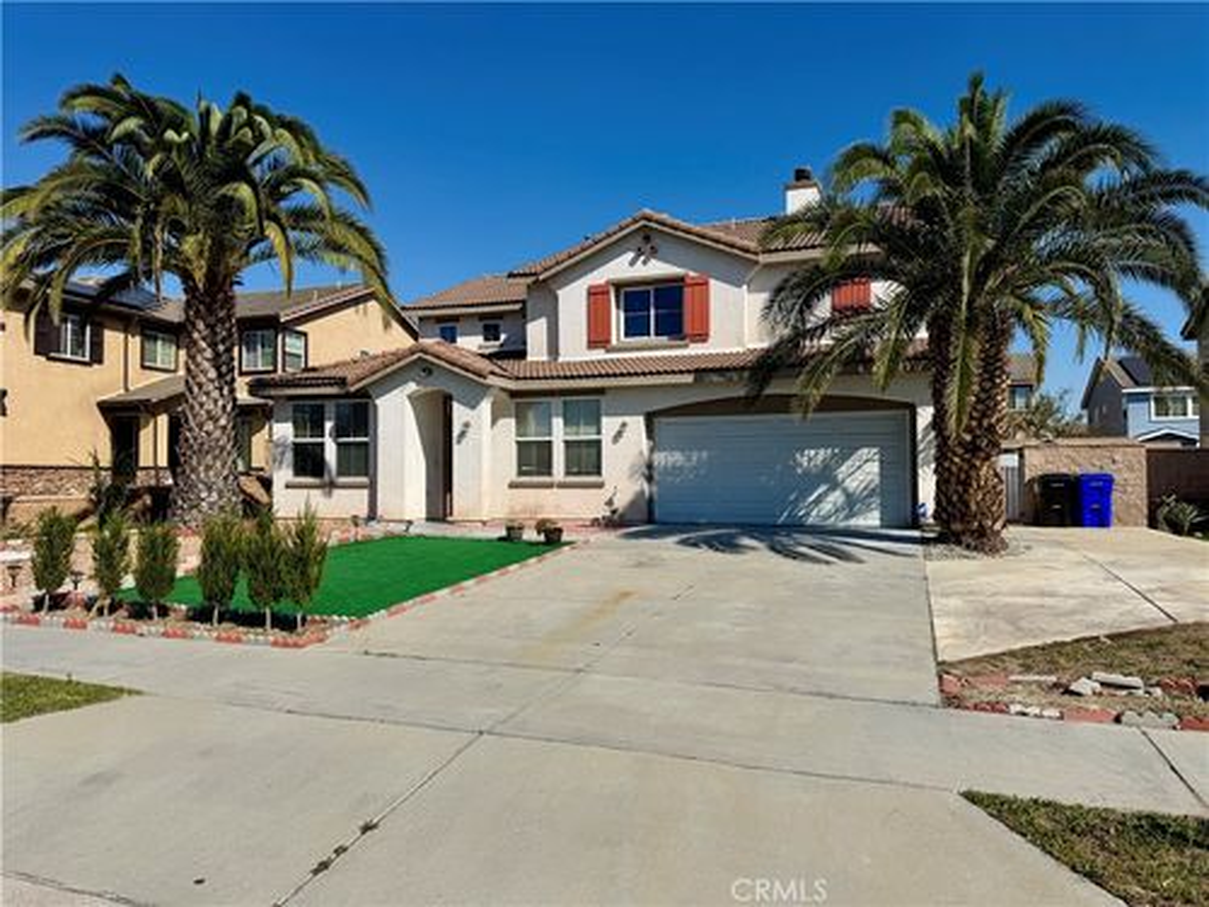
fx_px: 838
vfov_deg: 56.8
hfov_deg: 71.6
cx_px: 604
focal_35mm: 24
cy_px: 454
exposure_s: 1/9091
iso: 80
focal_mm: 6.76
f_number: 1.78
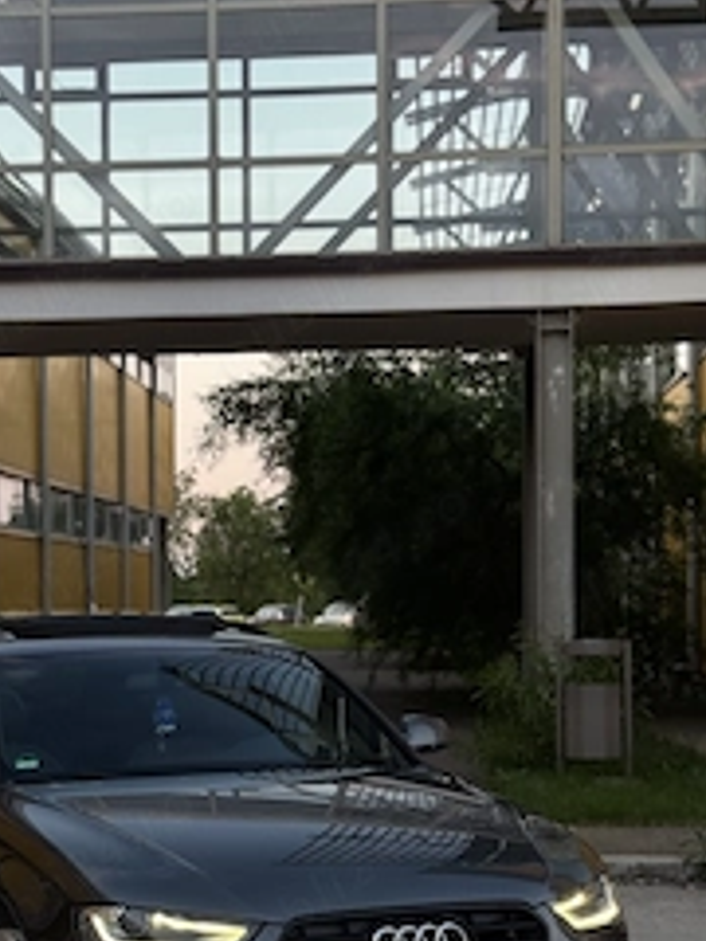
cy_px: 647
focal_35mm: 80
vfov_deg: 24.3
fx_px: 2175
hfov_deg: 18.4
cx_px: 204
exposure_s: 1/49
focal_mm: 6.76
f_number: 1.78
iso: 100
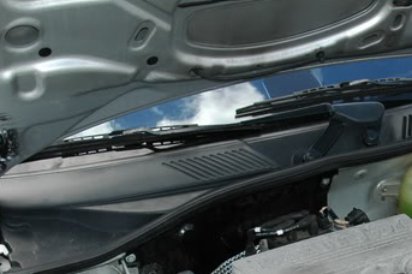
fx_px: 720
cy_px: 263
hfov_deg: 30.6
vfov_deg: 20.9
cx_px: 368
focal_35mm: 63
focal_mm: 18
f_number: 5.6
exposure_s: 1/200
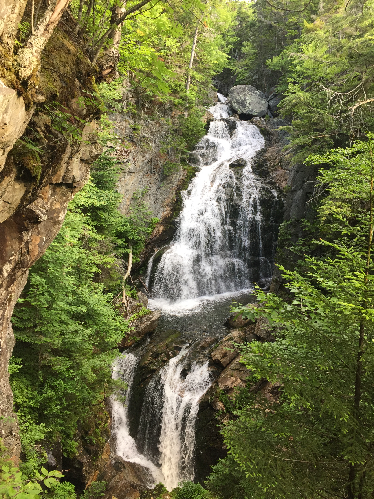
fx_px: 418
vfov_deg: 61.7
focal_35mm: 29
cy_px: 250
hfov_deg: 48.2
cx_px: 187
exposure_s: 1/120
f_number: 2.2
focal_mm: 4.15
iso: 50
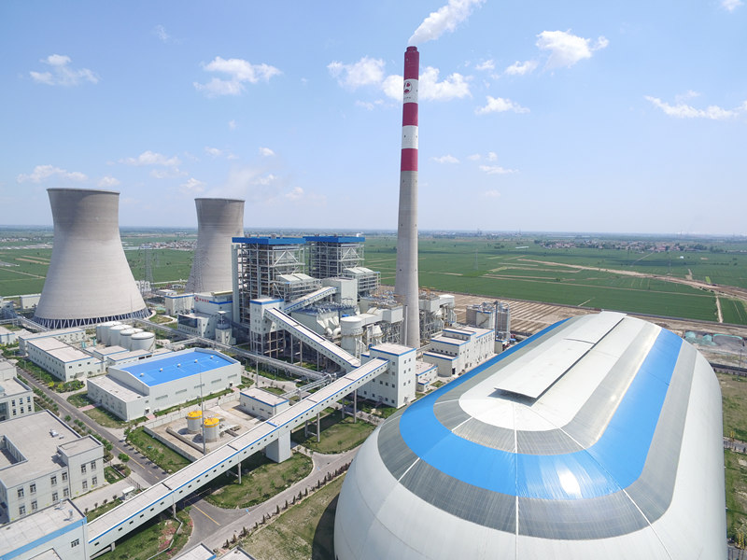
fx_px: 432
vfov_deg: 66.0
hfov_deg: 81.7
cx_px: 374
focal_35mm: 20
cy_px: 280
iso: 100
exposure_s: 1/866
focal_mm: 3.61
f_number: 2.8
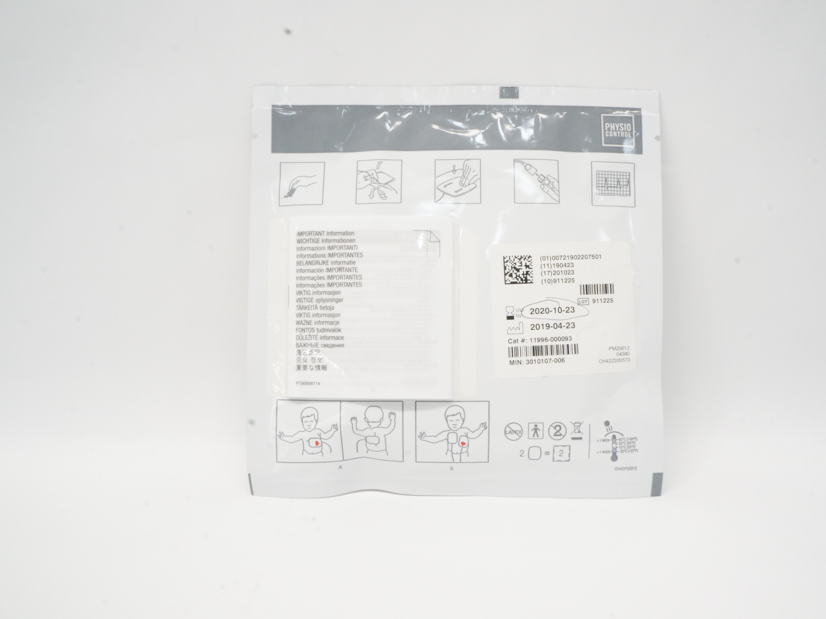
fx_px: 716
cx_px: 463
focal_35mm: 30
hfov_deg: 59.8
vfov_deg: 46.8
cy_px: 302
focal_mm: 18
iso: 1600
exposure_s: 1/10
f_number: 22
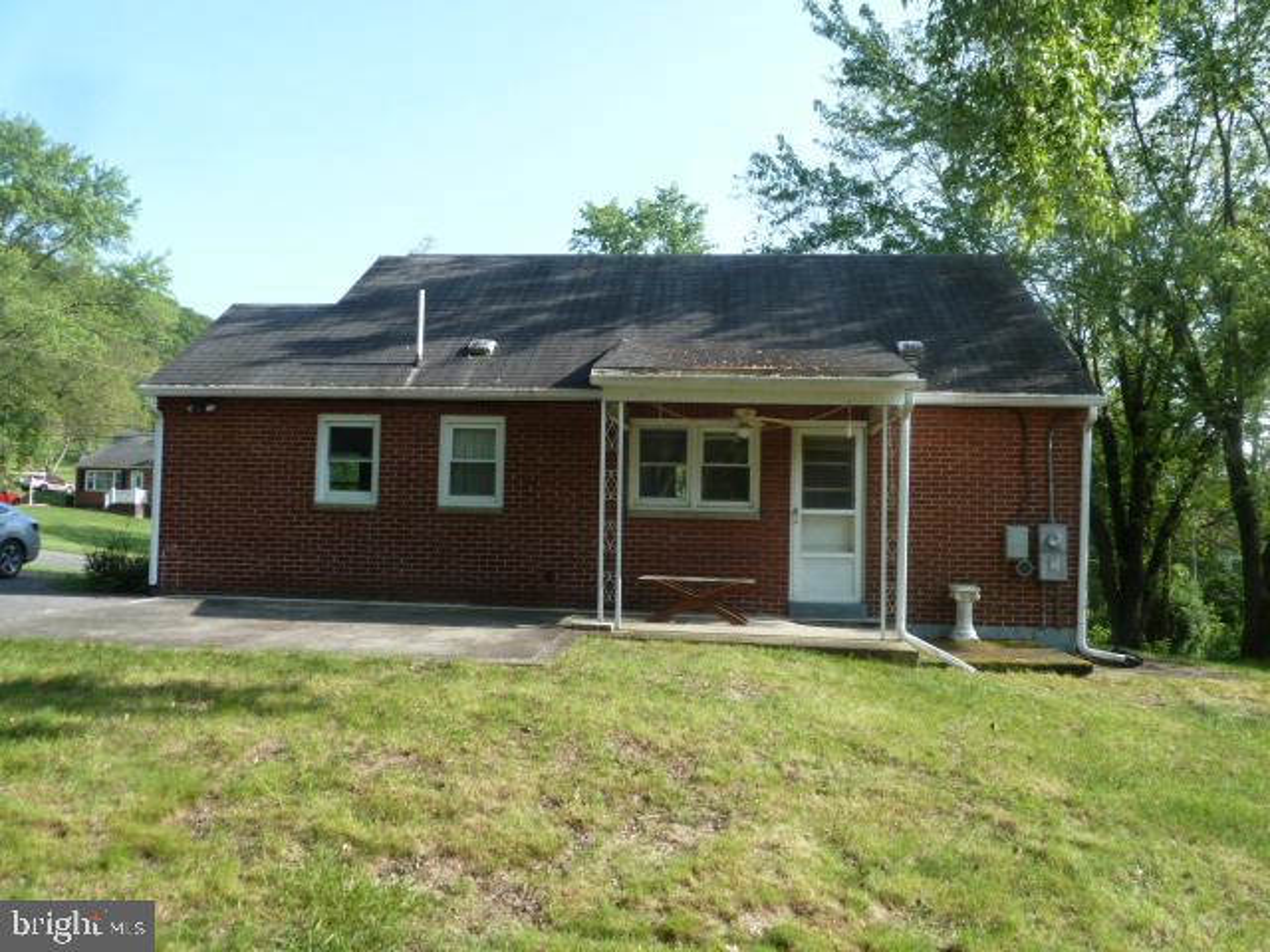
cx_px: 635
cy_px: 476
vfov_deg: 54.9
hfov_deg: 69.4
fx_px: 917
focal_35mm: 25
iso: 80
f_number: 4
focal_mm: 4.1
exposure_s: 1/200
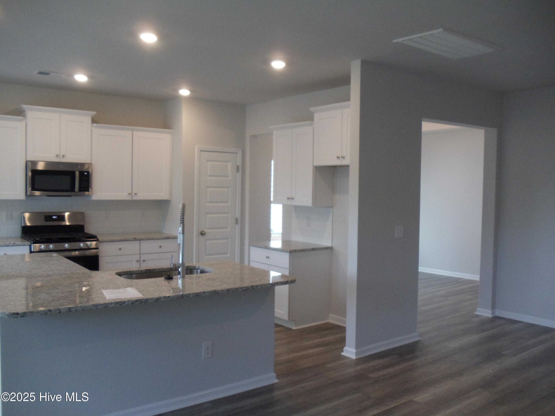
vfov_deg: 32.9
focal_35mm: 44
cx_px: 278
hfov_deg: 42.9
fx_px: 705
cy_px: 208
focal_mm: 6
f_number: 3.5
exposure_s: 1/60
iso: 400
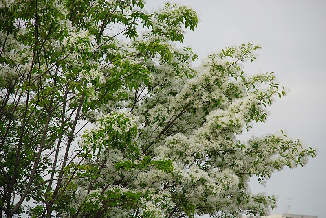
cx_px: 163
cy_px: 109
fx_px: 1836
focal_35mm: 202
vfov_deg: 6.8
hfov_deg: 10.1
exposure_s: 1/800
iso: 400
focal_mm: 135
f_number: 6.3
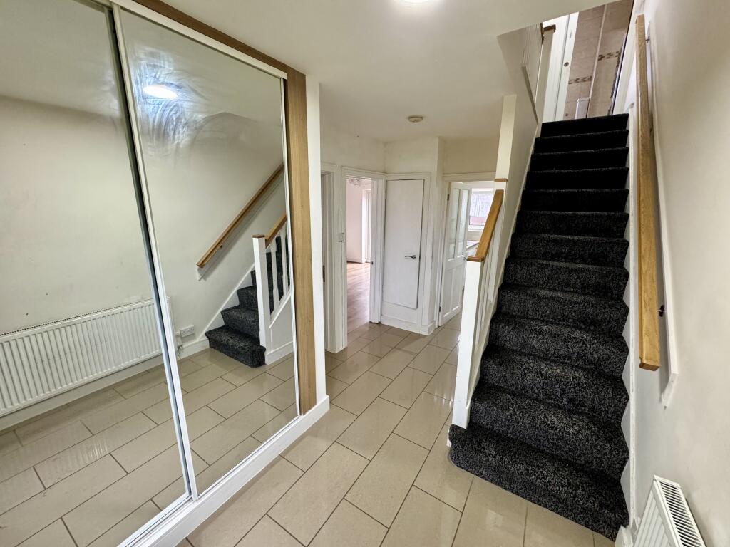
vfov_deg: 85.7
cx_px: 365
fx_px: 295
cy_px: 274
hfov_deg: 102.1
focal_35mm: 14
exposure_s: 1/83
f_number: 2.2
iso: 320
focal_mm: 2.22
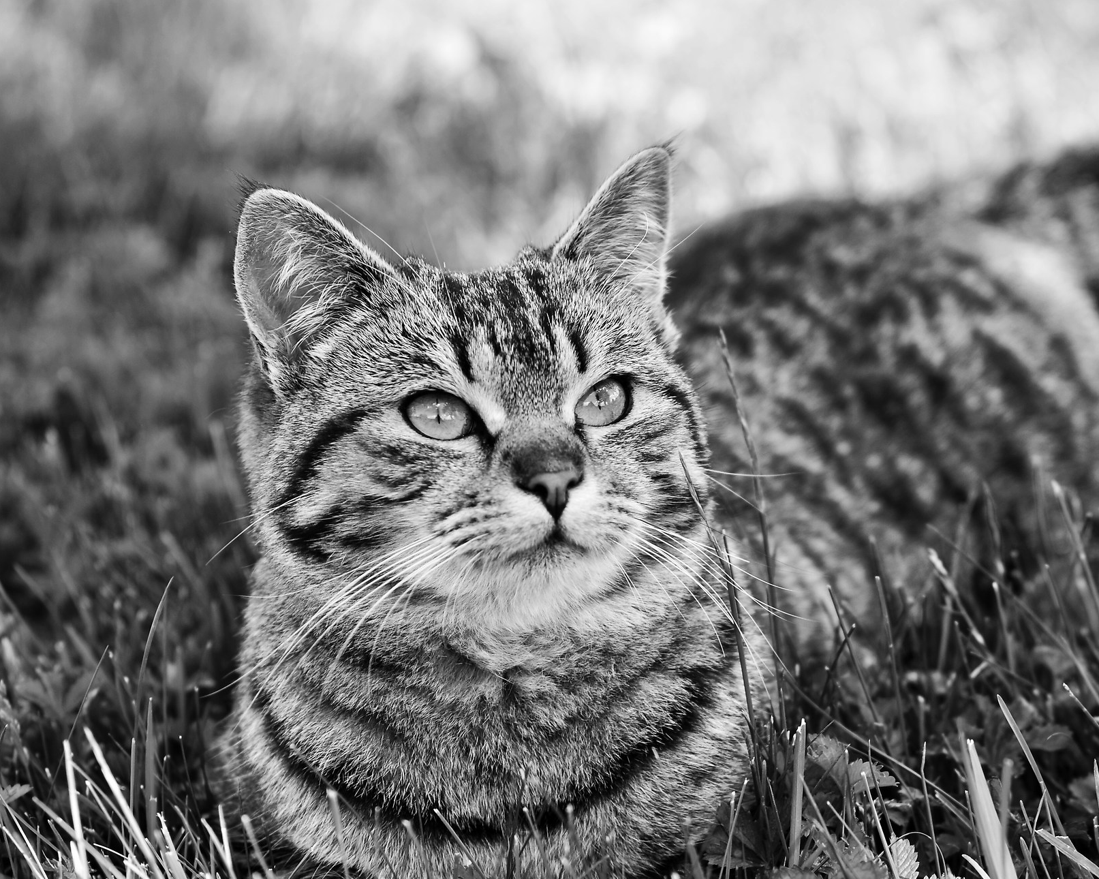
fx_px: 5779
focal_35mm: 178
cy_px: 515
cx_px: 689
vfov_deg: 8.7
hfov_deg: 10.9
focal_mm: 85
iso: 100
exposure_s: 1/400
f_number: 3.2
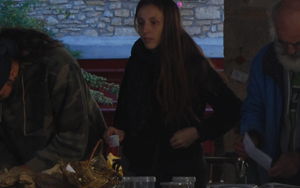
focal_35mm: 248
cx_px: 274
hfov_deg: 8.4
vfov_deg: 5.3
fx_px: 2028
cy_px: 83
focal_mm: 38
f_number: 5
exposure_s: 1/100
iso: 200
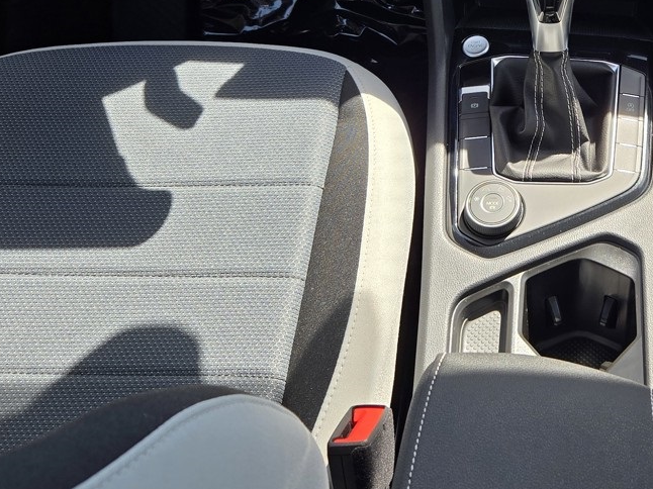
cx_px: 559
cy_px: -5
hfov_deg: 32.5
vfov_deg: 24.4
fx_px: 1075
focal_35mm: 57
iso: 25
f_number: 1.8
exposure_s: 1/440
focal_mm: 5.4
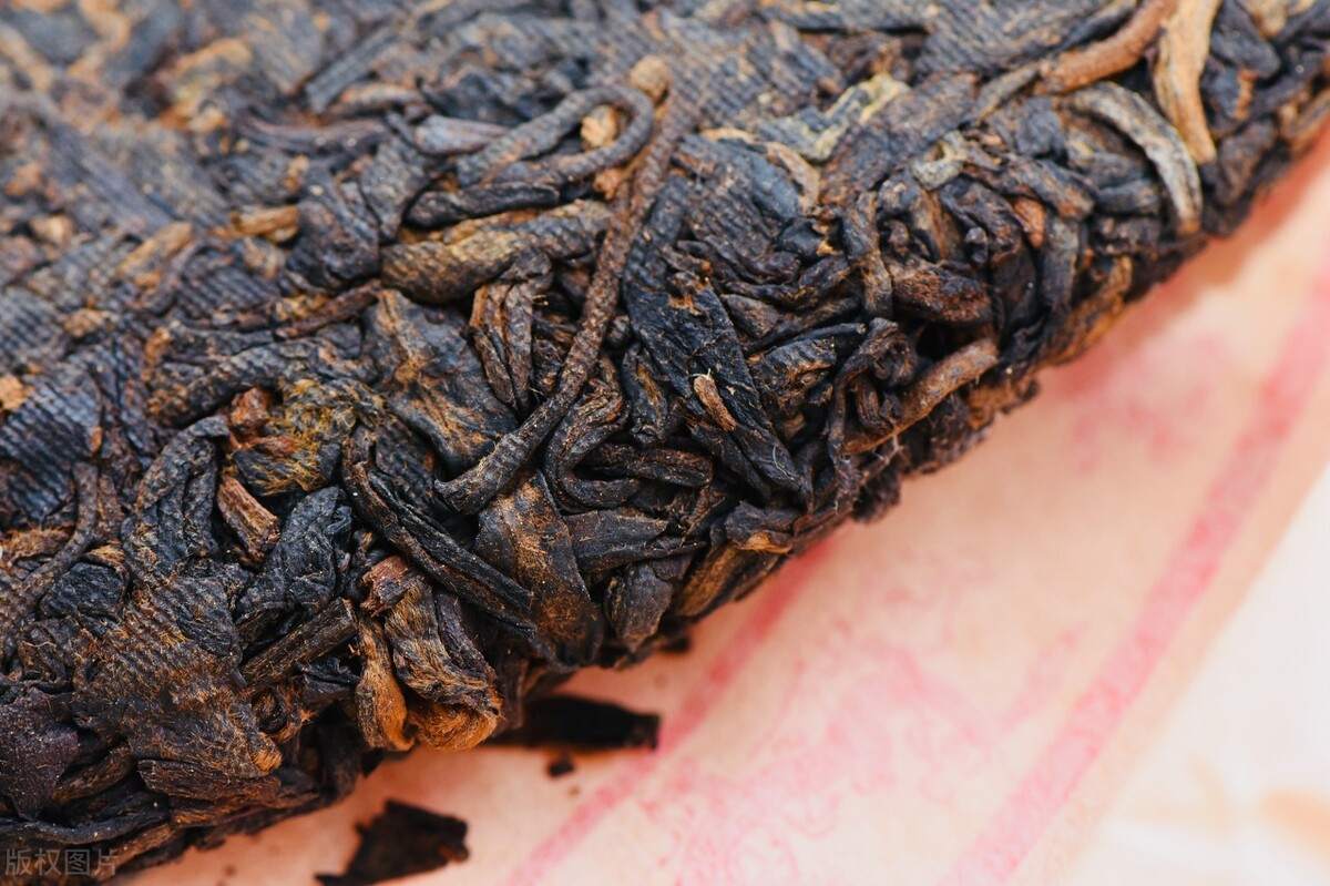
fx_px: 5816
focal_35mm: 158
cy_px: 443
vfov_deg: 8.7
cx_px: 665
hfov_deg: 13.0
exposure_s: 1/250
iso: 320
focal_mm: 105
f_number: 8
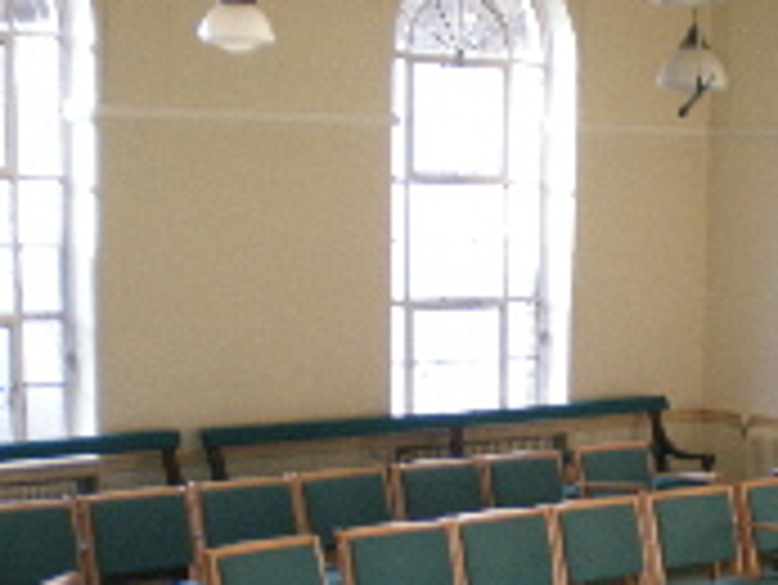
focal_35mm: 88
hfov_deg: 21.8
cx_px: 688
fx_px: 1979
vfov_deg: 16.4
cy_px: 621
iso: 200
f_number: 3.1
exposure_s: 1/42.4
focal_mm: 6.3
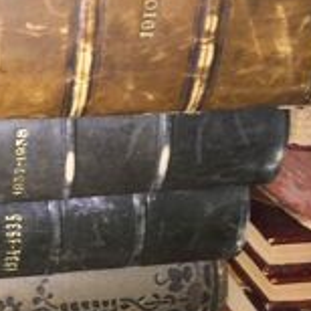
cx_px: -55
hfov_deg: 20.4
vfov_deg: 21.6
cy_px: 208
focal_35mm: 80
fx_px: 813
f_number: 2.2
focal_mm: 4.15
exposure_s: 1/17
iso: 50
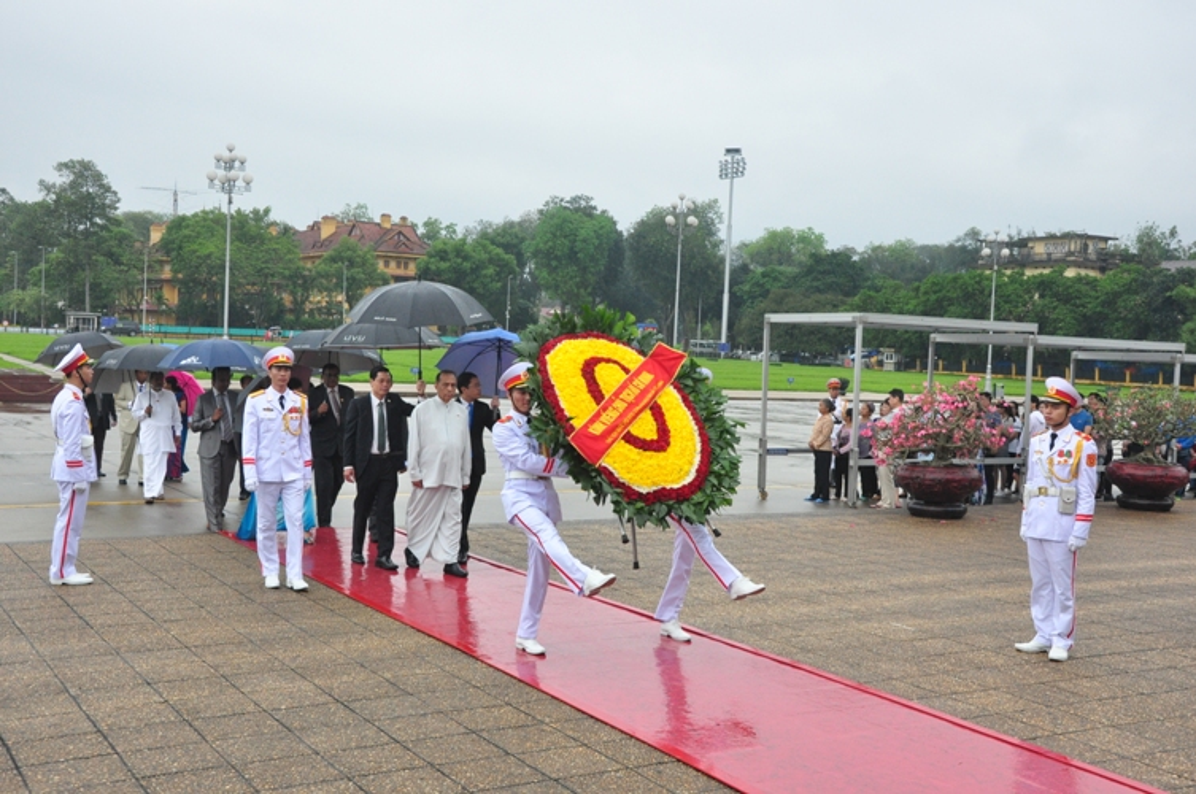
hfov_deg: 49.6
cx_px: 598
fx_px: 1294
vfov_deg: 34.1
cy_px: 397
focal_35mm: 39
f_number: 8
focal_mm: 26
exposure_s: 1/160
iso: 800
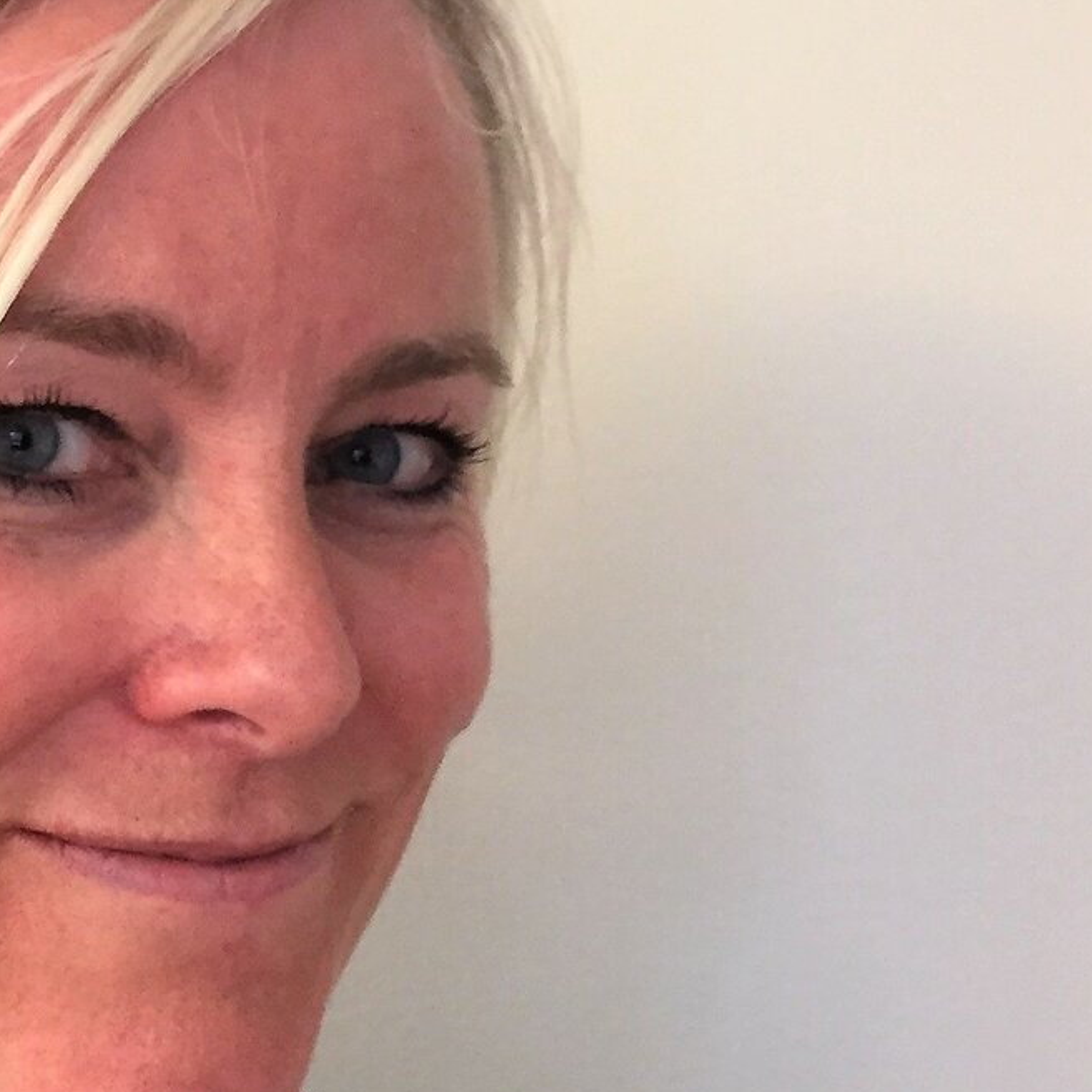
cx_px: 326
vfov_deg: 22.2
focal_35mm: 78
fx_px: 2784
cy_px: 658
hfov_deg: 22.1
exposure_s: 1/33
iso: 160
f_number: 2.2
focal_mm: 4.15
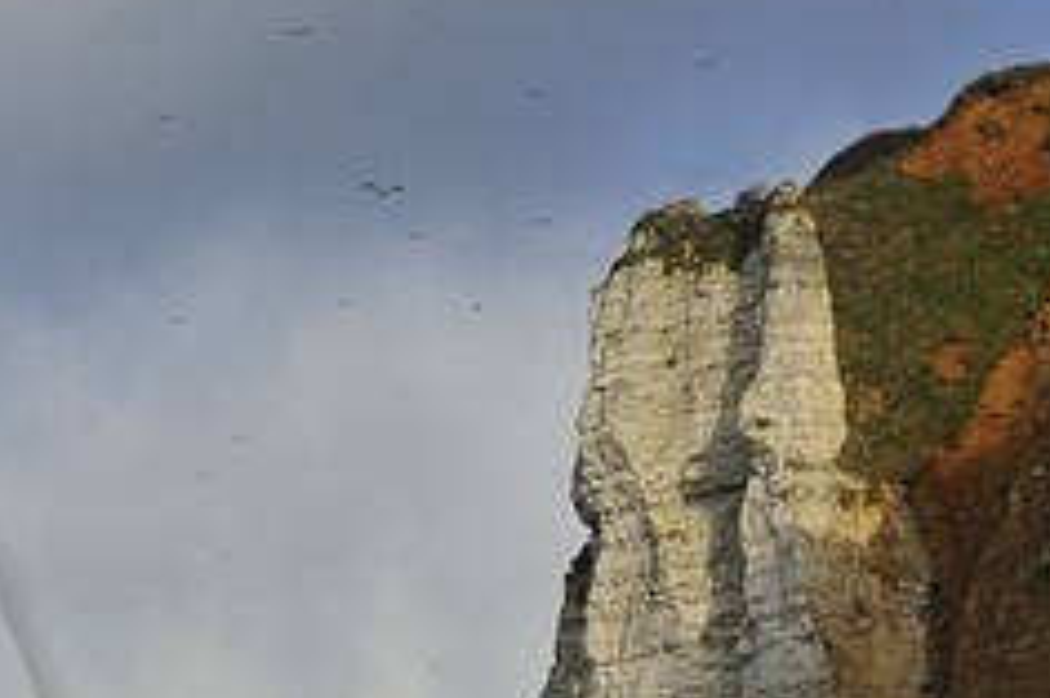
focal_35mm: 217
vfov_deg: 6.2
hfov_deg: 8.5
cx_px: -1691
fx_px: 6325
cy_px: 1343
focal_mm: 32
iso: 200
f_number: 11
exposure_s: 1/200
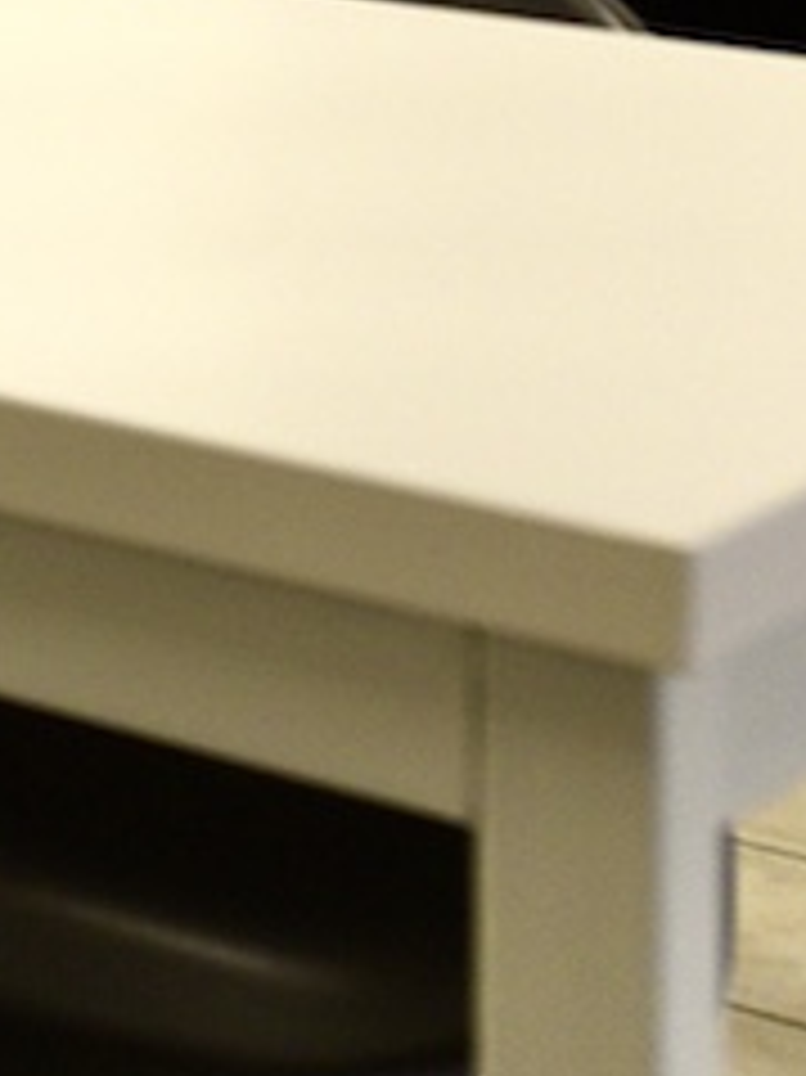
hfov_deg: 6.5
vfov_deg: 16.7
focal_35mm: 108
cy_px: -477
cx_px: -3174
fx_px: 3356
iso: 200
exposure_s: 1/80
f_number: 4.5
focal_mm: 14
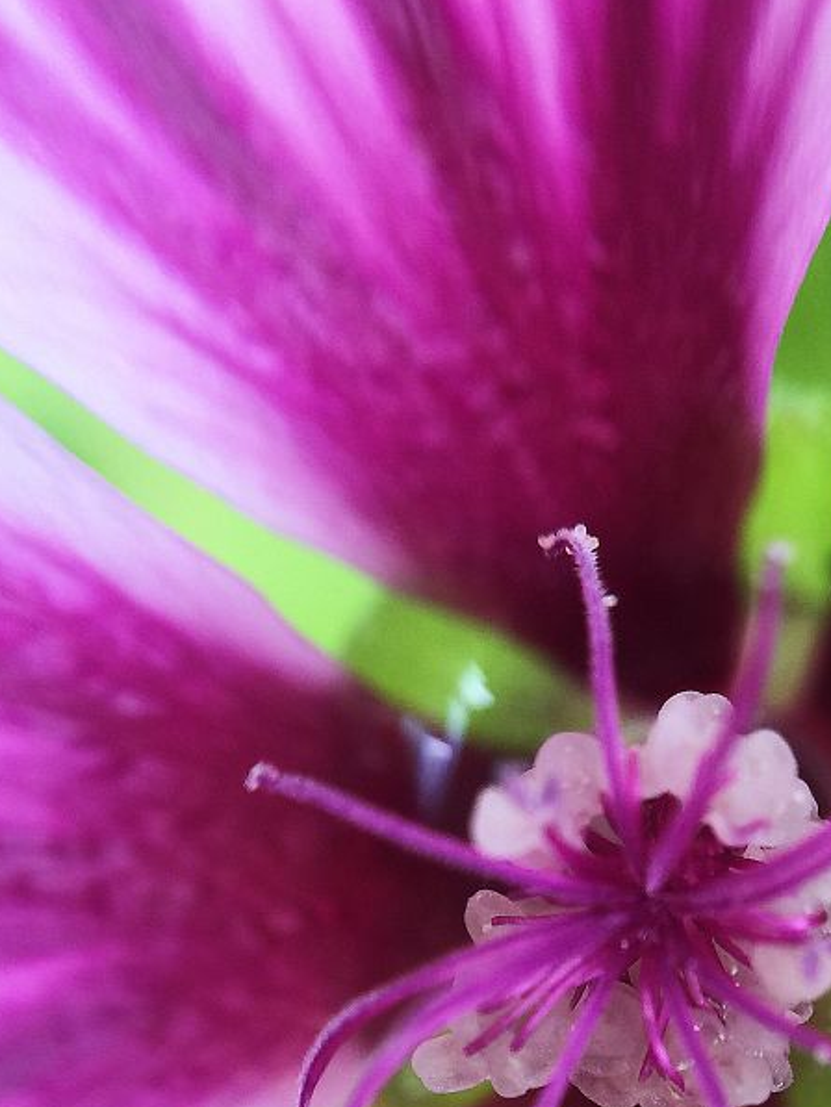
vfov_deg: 32.3
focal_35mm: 57
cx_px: 655
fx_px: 1824
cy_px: 976
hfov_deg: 25.3
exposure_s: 1/30
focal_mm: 4.15
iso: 32
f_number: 2.2
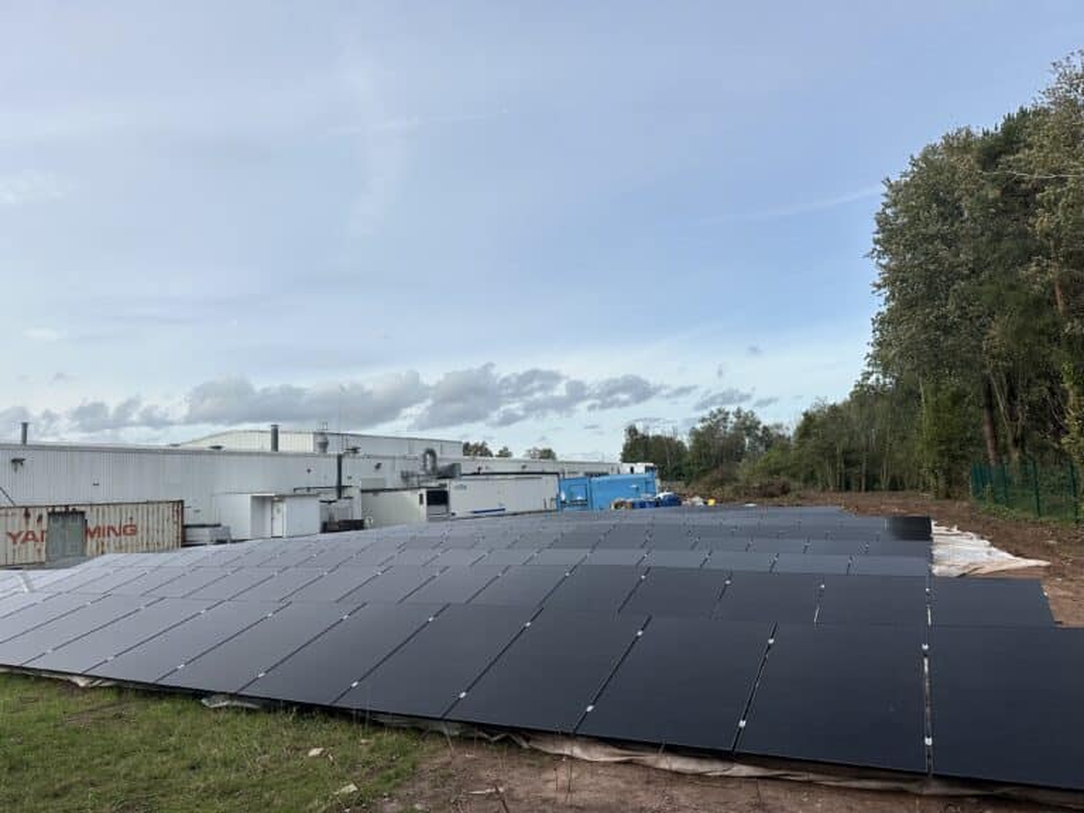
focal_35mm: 24
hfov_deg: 71.6
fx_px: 752
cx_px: 542
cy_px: 406
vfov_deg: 56.8
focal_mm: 6.86
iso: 80
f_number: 1.78
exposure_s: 1/4348
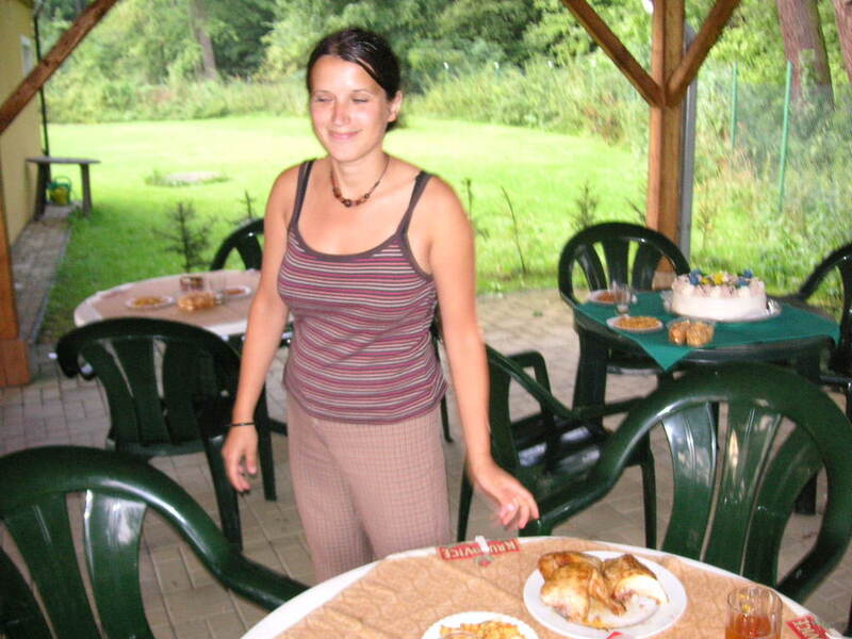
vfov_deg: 38.7
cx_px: 426
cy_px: 320
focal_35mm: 37
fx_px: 911
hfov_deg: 50.1
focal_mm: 6.1
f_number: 2.8
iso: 160
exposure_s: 1/45
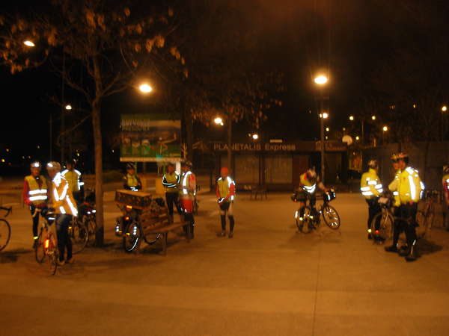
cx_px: 224
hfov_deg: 49.0
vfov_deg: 37.7
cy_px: 168
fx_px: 493
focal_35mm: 38
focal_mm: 6.3
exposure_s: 1/5.1
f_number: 2.9
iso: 200
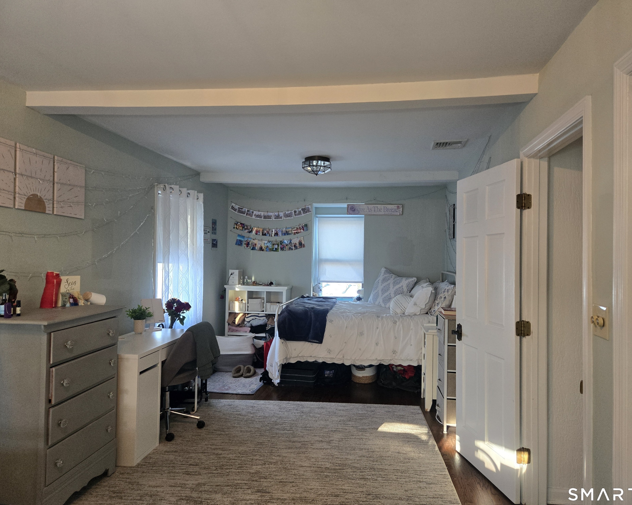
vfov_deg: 58.8
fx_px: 449
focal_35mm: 24
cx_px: 331
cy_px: 253
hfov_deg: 70.2
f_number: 1.8
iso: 320
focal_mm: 5.4
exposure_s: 1/120
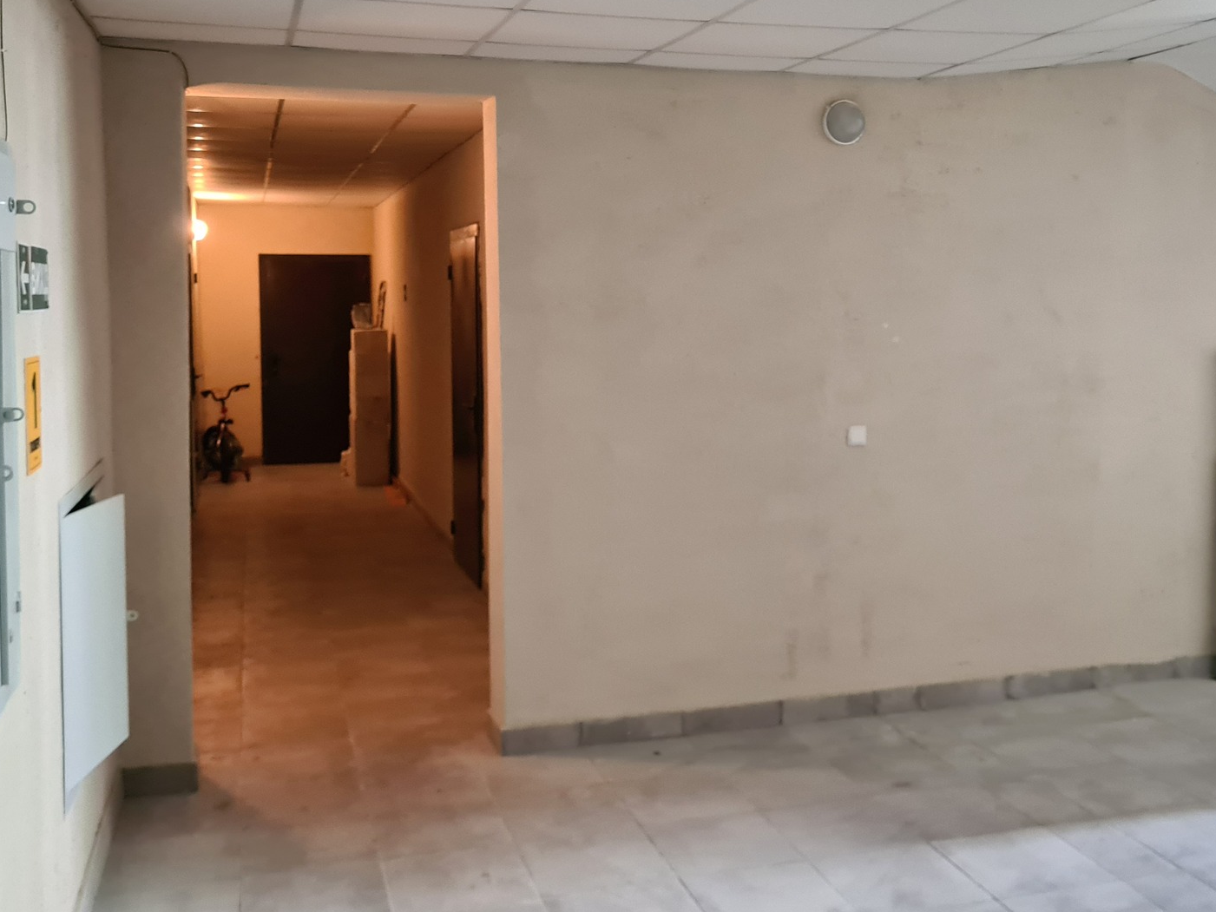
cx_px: 673
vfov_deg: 37.6
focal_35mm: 38
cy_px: 358
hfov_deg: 48.9
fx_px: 1335
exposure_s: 1/50
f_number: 1.8
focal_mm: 5.4
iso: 500
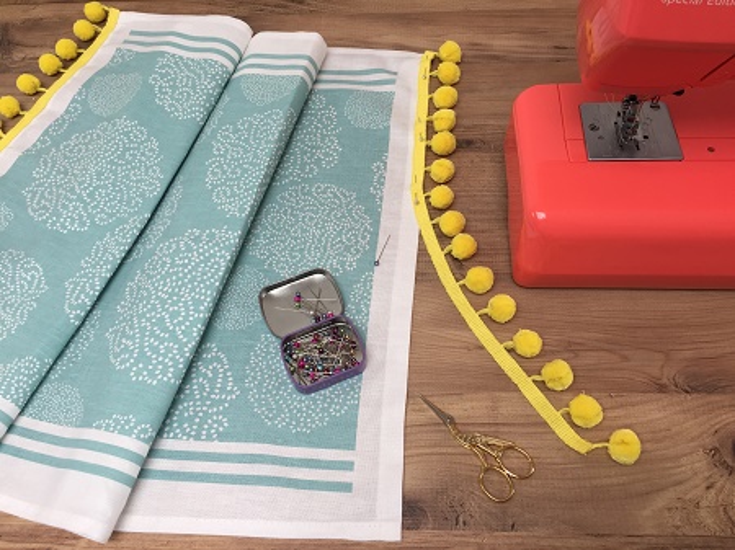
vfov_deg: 48.2
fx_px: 615
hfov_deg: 61.7
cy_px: 275
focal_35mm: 29
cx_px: 368
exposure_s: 1/100
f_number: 2.2
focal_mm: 4.15
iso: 32
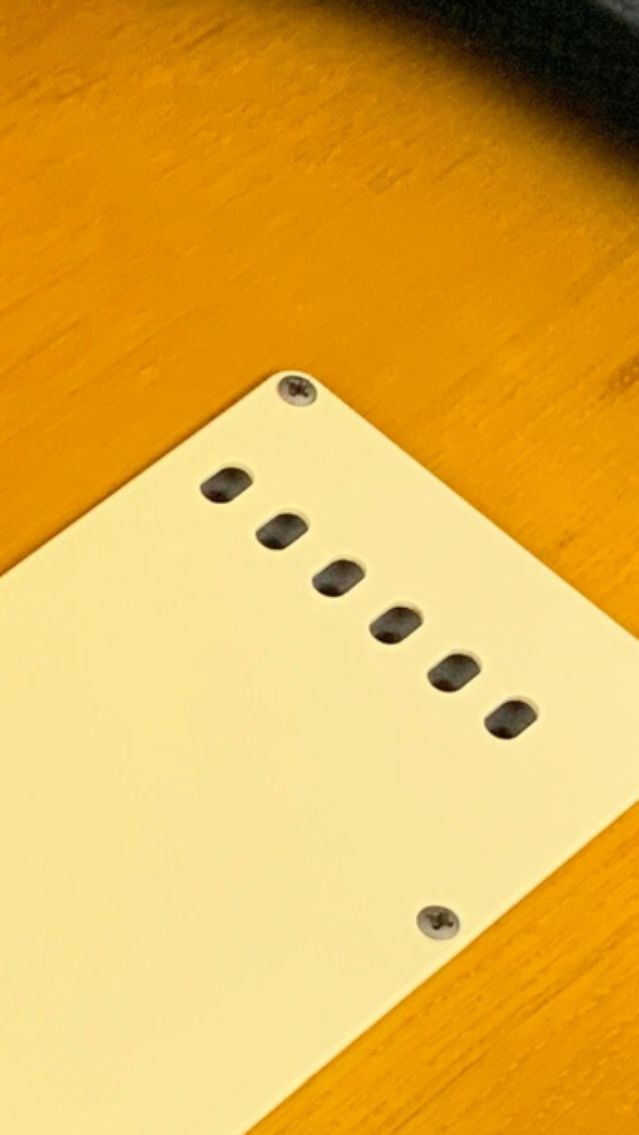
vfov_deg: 16.1
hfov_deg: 9.1
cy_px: 1201
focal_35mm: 130
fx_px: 3915
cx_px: -361
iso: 50
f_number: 1.8
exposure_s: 1/50
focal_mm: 3
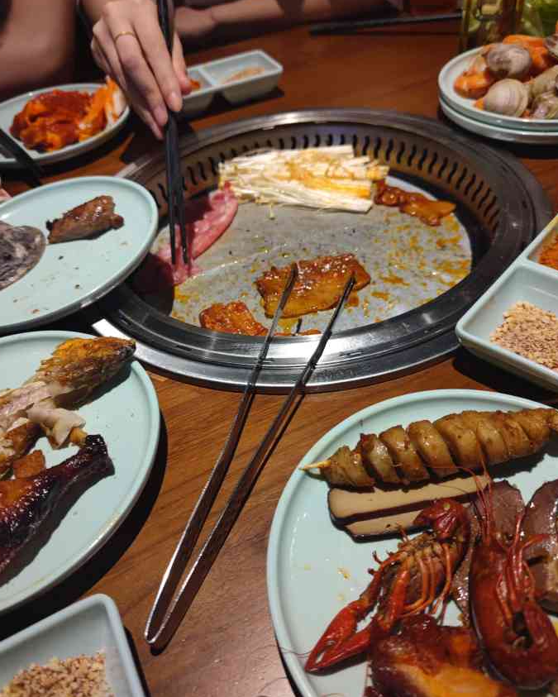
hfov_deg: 53.2
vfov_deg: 64.1
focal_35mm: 27
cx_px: 276
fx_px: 557
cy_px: 351
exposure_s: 1/100
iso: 265
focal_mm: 6.78
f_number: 1.85
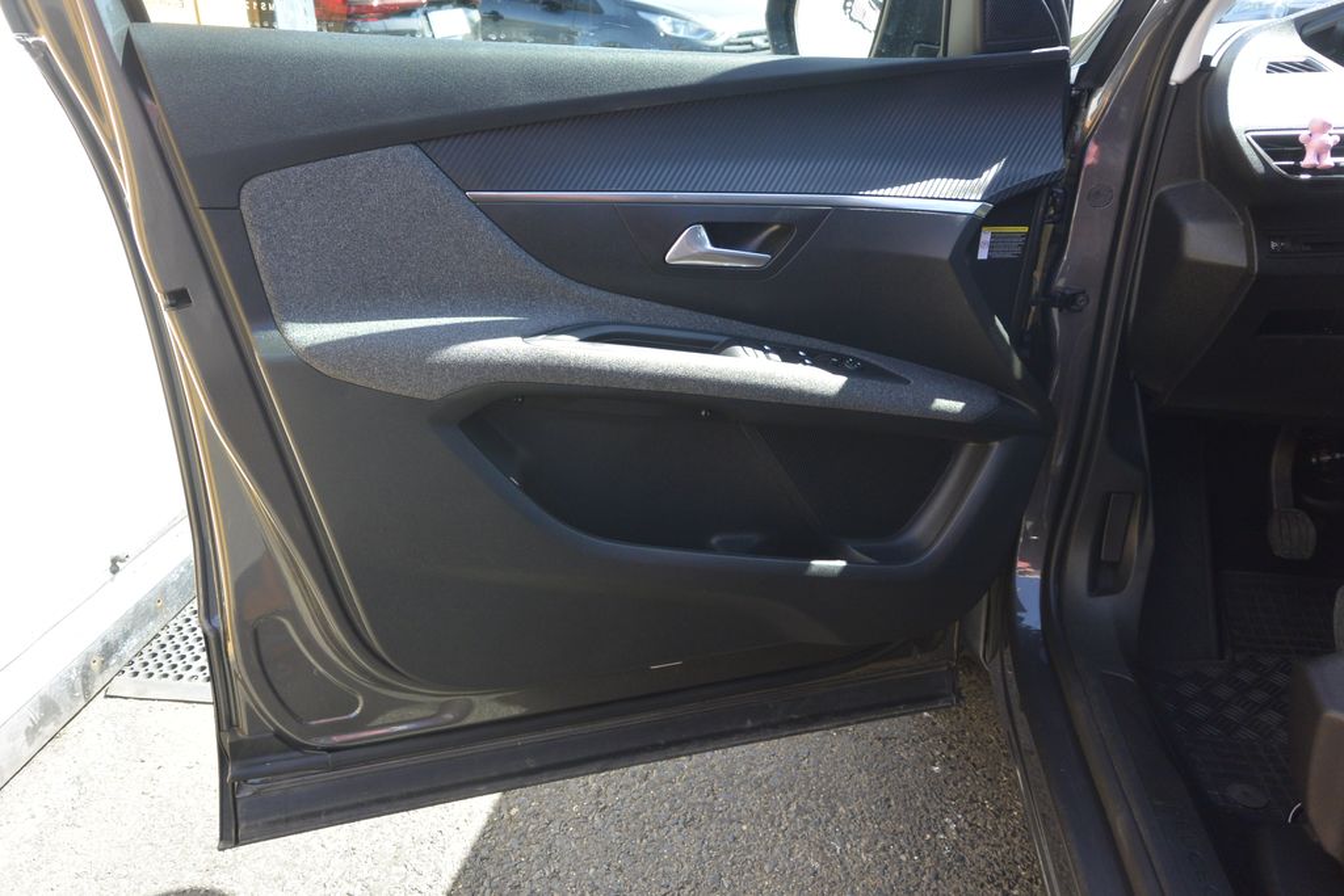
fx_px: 1008
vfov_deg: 47.9
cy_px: 448
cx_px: 672
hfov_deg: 67.4
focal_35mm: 27
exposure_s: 1/250
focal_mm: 10
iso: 160
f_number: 3.5
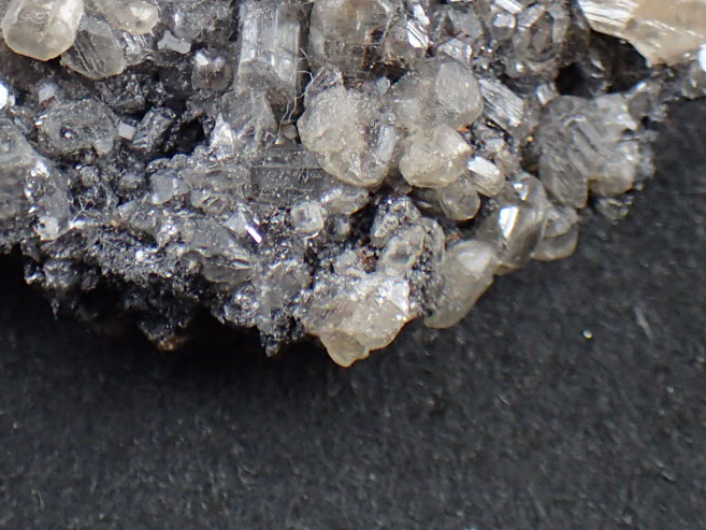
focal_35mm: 111
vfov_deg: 12.8
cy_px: -196
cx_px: 149
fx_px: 2264
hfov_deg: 17.6
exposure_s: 1/160
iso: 250
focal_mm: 6.86
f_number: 2.7
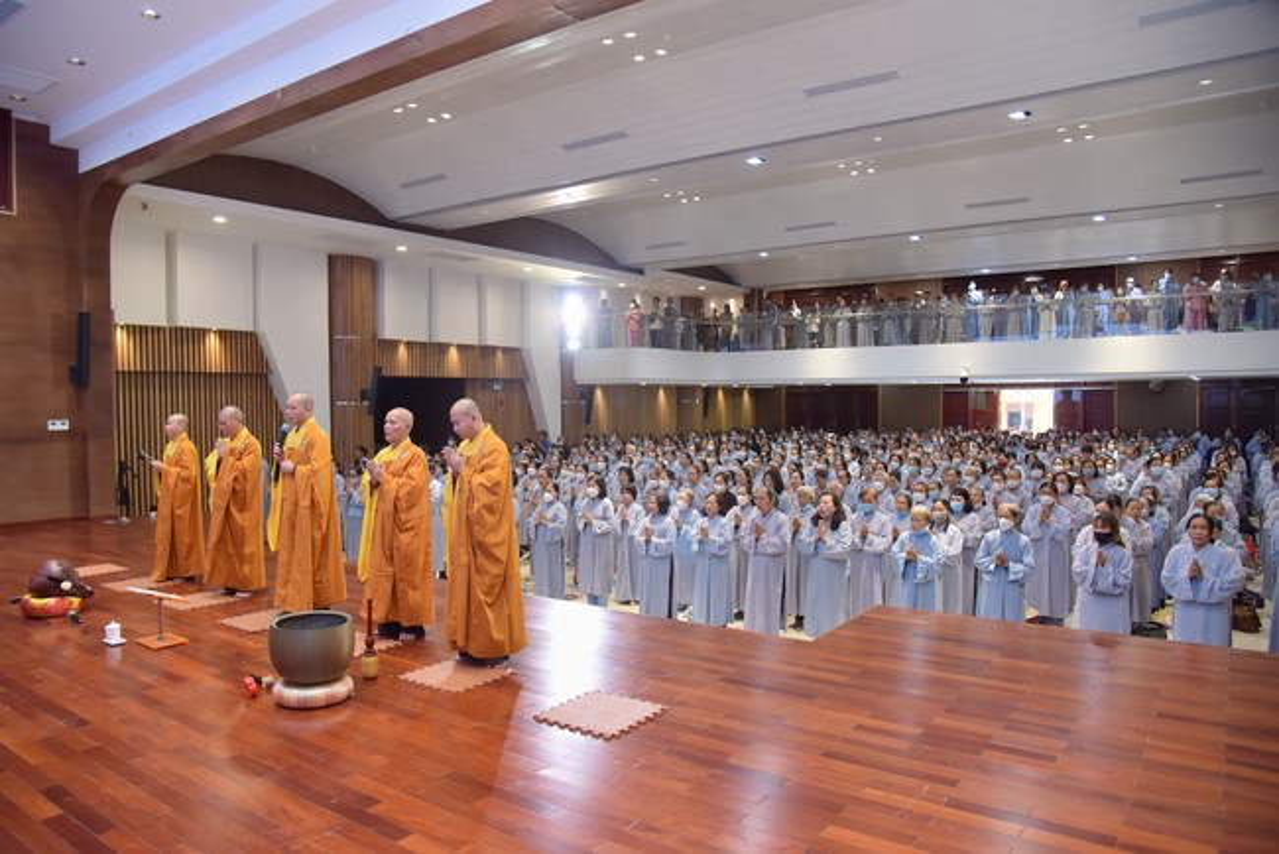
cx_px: 640
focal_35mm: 24
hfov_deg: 73.7
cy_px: 427
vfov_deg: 53.2
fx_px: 853
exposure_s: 1/125
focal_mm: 24
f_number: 4.5
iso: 1000
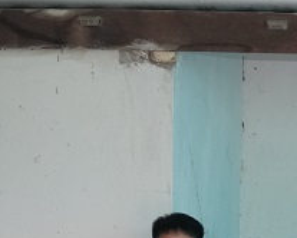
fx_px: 1469
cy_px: 447
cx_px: 630
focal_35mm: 167
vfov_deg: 8.8
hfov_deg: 10.4
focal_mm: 24
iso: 800
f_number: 4
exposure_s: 1/160
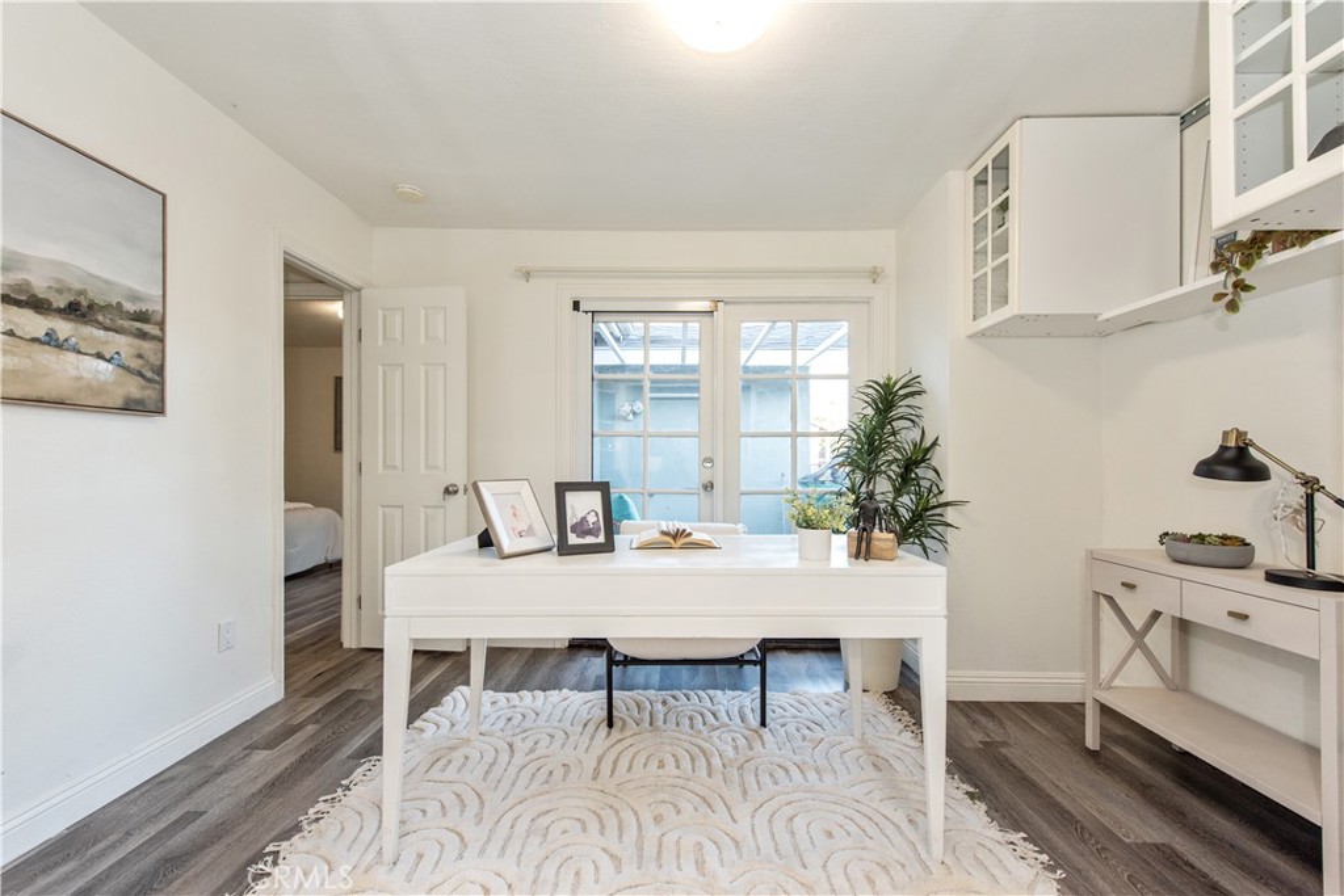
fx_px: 523
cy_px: 448
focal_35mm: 14
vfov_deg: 81.2
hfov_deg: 104.2
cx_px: 672
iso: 800
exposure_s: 1/100
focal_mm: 14
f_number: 5
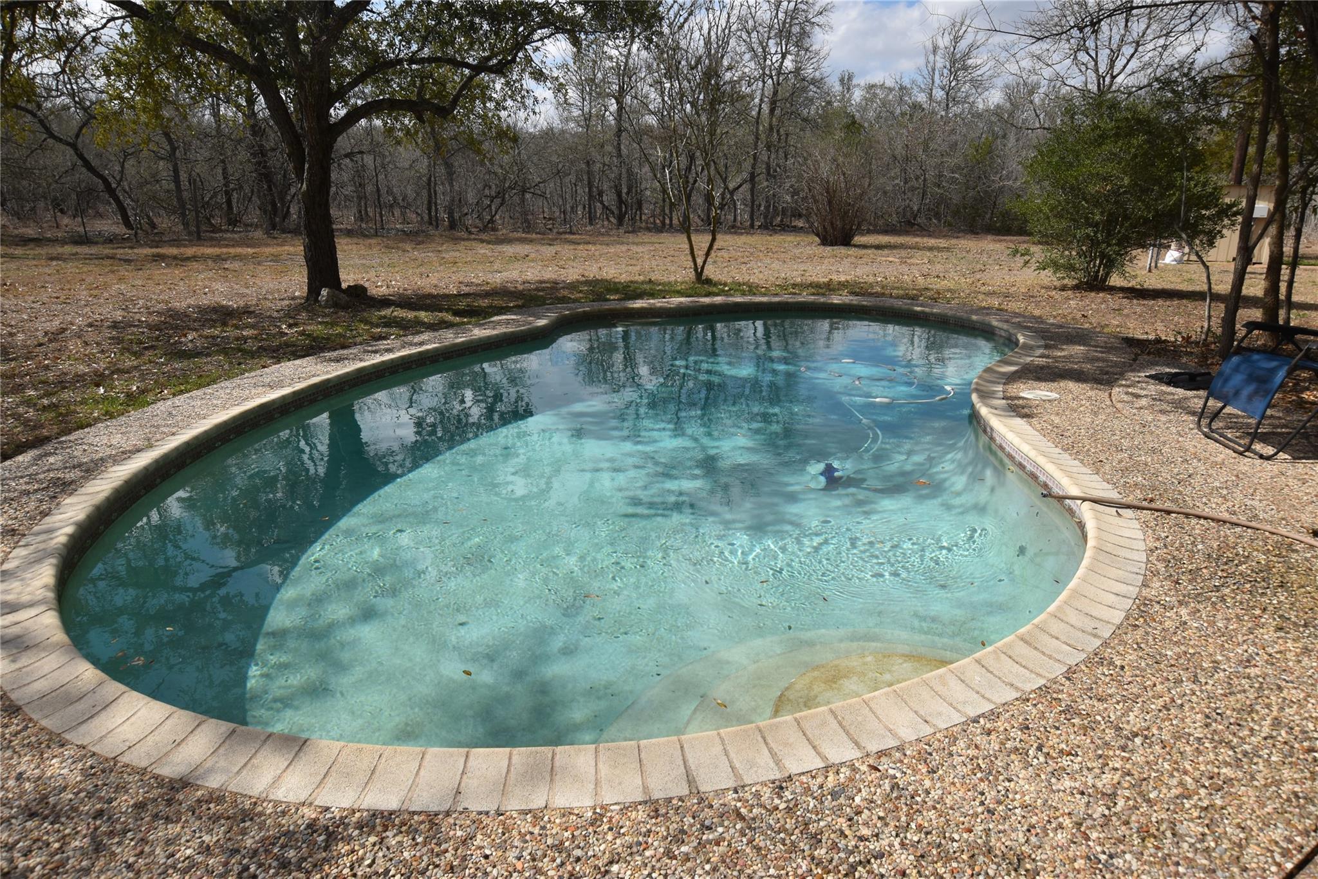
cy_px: 440
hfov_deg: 81.2
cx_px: 659
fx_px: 769
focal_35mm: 21
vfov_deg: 59.5
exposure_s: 1/400
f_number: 10
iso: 200
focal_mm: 14
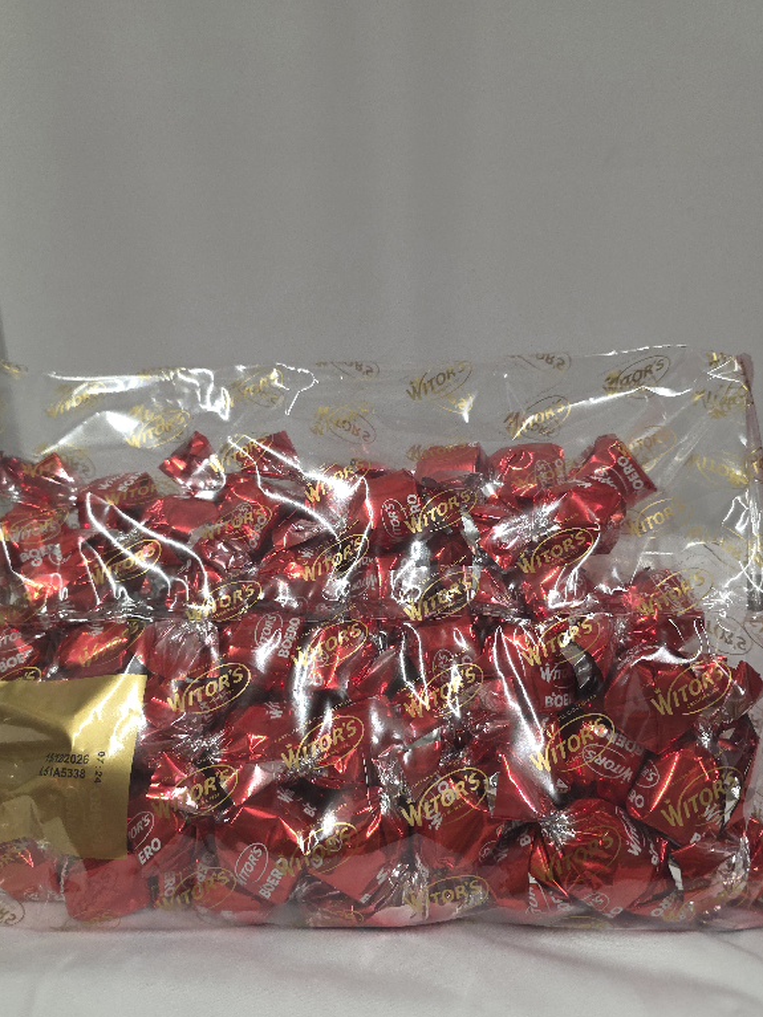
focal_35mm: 24
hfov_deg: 56.8
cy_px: 526
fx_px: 706
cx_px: 374
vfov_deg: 71.6
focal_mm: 6.3
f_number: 1.7
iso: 250
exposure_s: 1/101
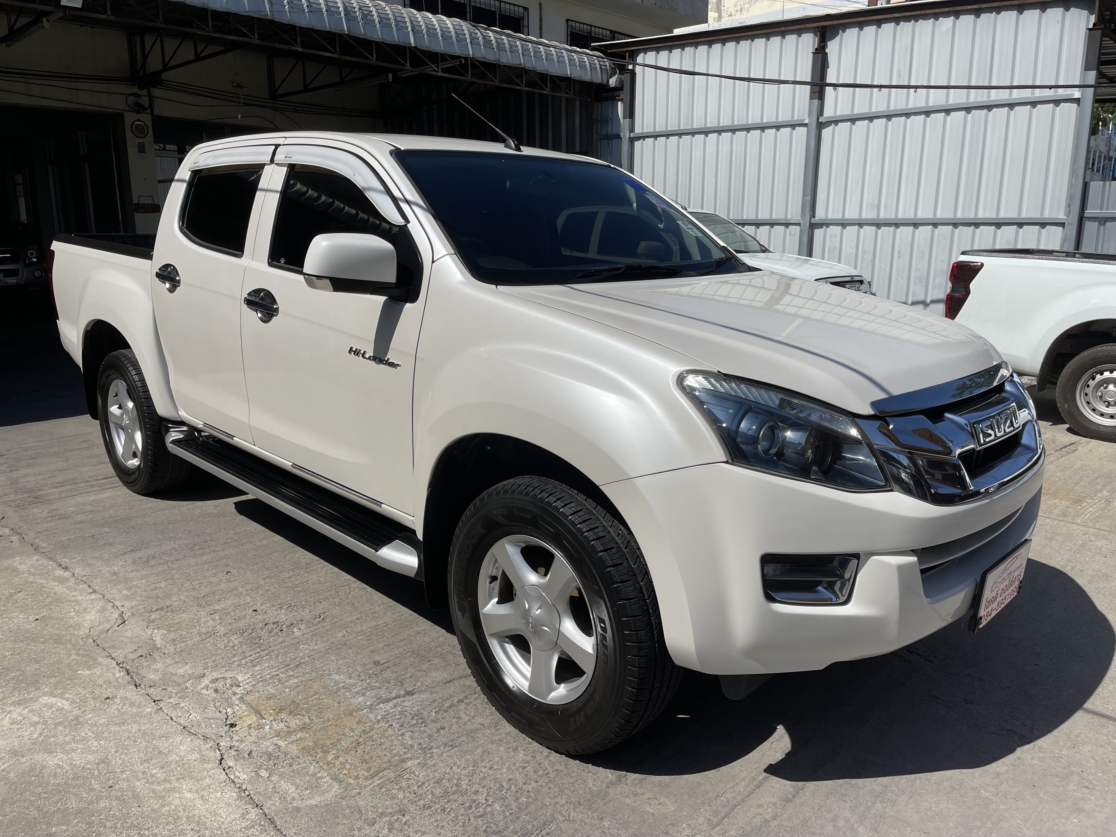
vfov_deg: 54.9
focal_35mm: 25
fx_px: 806
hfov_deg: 69.4
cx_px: 558
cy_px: 418
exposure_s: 1/9174
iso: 32
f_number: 1.6
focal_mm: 5.1
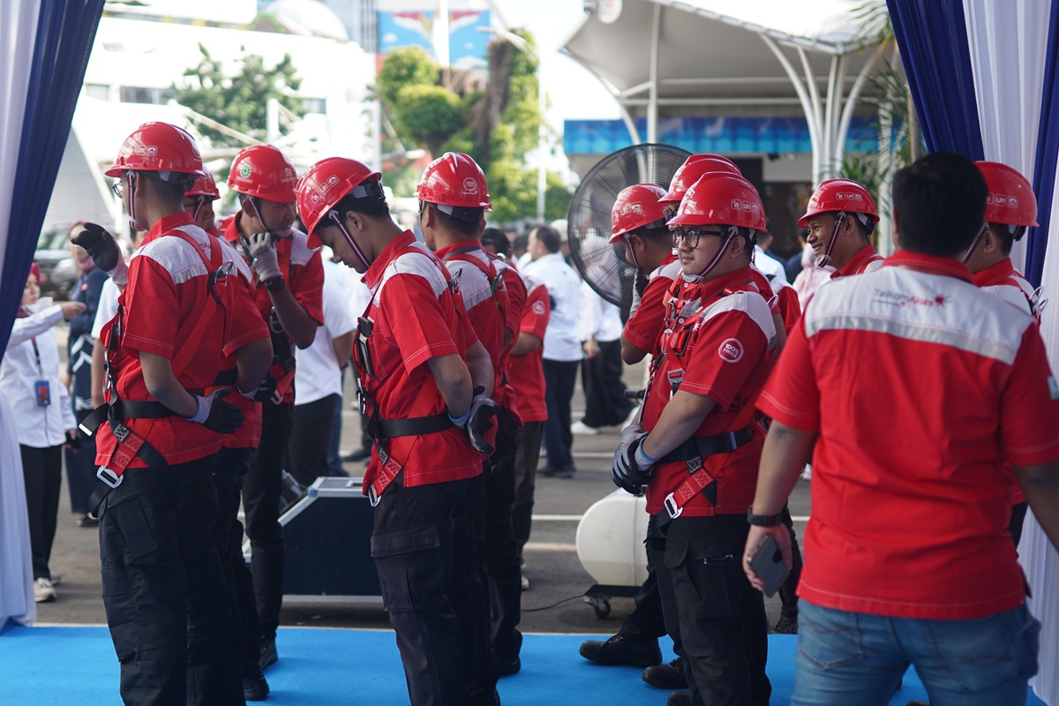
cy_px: 353
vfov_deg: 26.0
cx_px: 530
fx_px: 1530
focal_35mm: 52
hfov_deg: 38.2
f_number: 1.4
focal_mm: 35
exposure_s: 1/1250
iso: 100
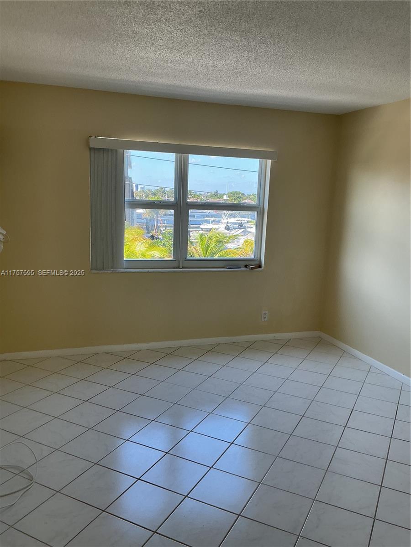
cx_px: 206
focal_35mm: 29
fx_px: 459
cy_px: 274
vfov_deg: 61.7
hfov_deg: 48.2
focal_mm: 3
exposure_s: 1/120
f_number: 1.8
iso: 40
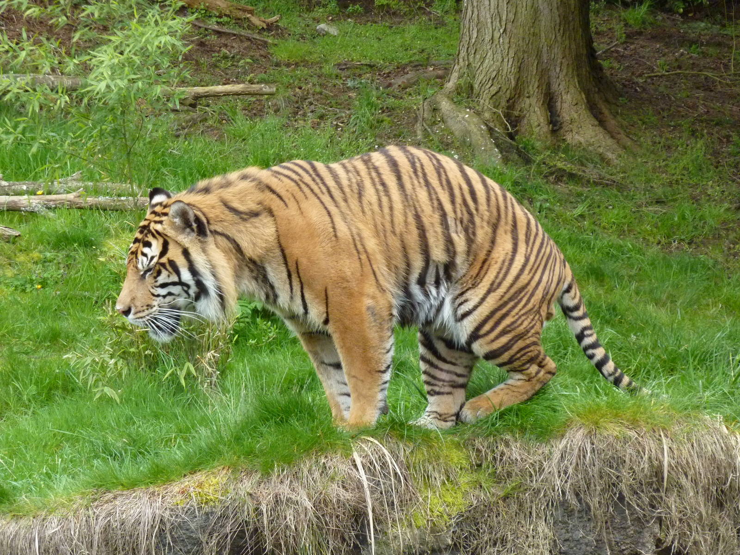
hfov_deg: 13.4
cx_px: 370
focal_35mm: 147
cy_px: 278
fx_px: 3142
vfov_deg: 10.1
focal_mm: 24.1
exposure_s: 1/200
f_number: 4.5
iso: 400
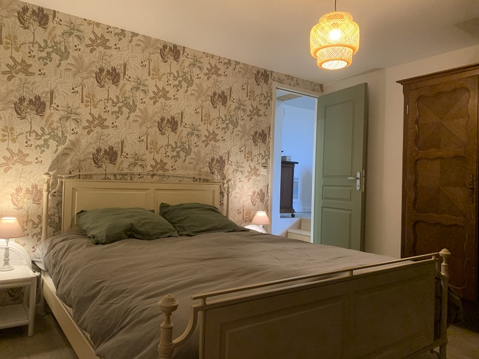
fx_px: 360
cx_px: 240
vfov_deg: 53.1
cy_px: 180
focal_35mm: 26
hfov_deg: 67.3
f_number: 1.8
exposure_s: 1/46
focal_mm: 4.25
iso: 400
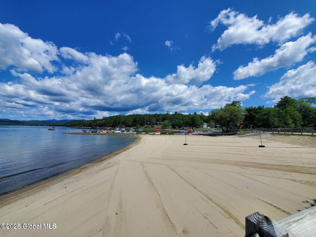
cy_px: 118
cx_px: 158
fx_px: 119
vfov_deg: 89.9
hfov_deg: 106.2
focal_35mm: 13
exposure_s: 1/1829
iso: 50
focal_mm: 1.8
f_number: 2.2
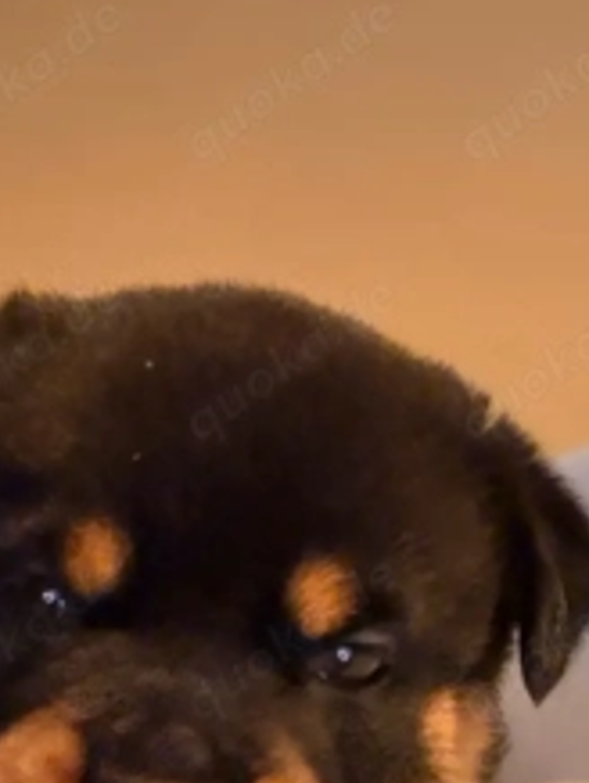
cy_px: 679
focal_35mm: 55
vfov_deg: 33.4
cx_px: 93
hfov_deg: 26.0
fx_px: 1245
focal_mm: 2.69
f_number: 1.9
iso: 640
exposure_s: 1/17
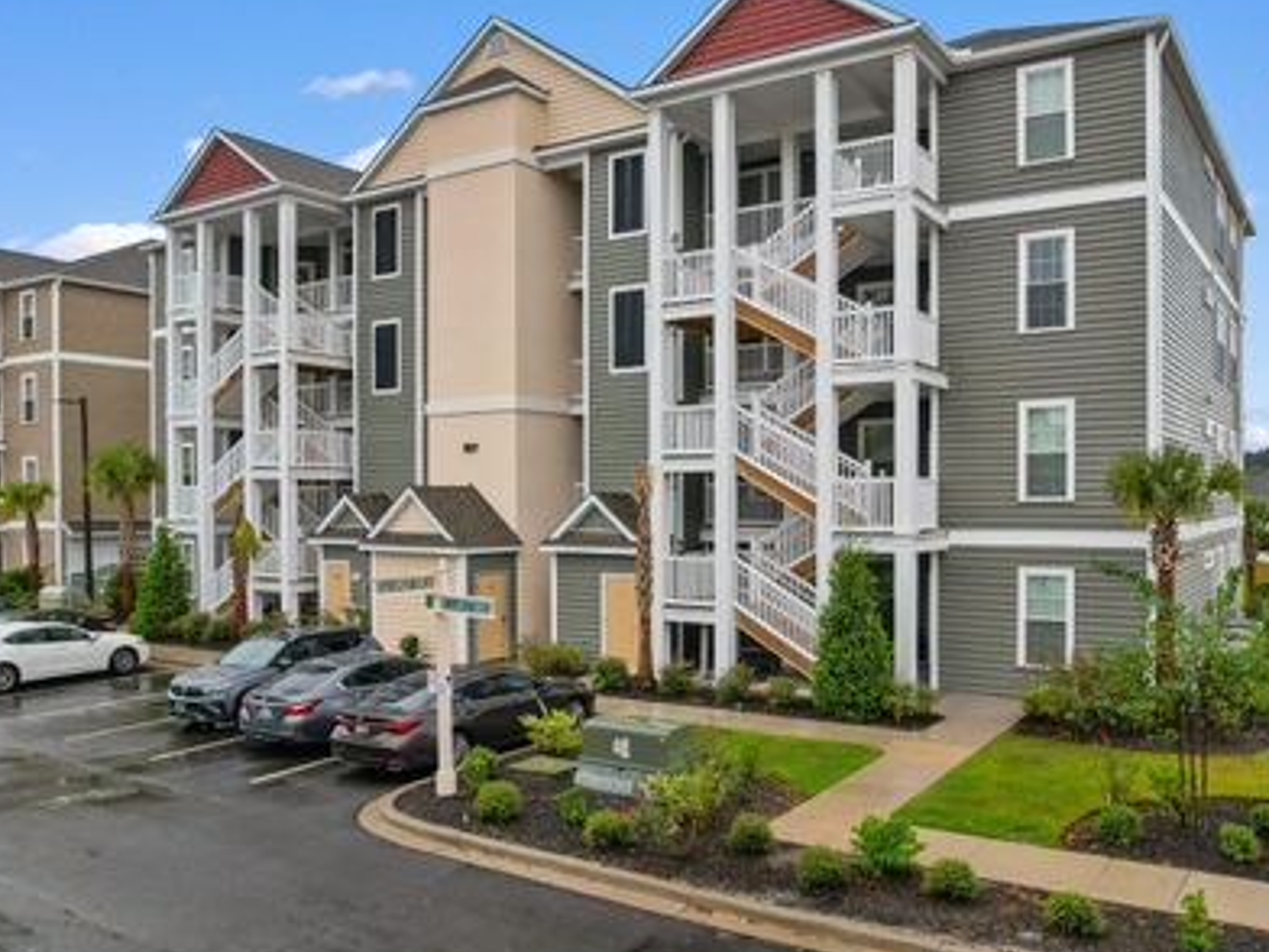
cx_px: 719
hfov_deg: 65.1
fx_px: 990
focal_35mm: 27
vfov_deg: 51.3
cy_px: 452
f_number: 2.8
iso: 100
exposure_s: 1/180
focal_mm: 8.38
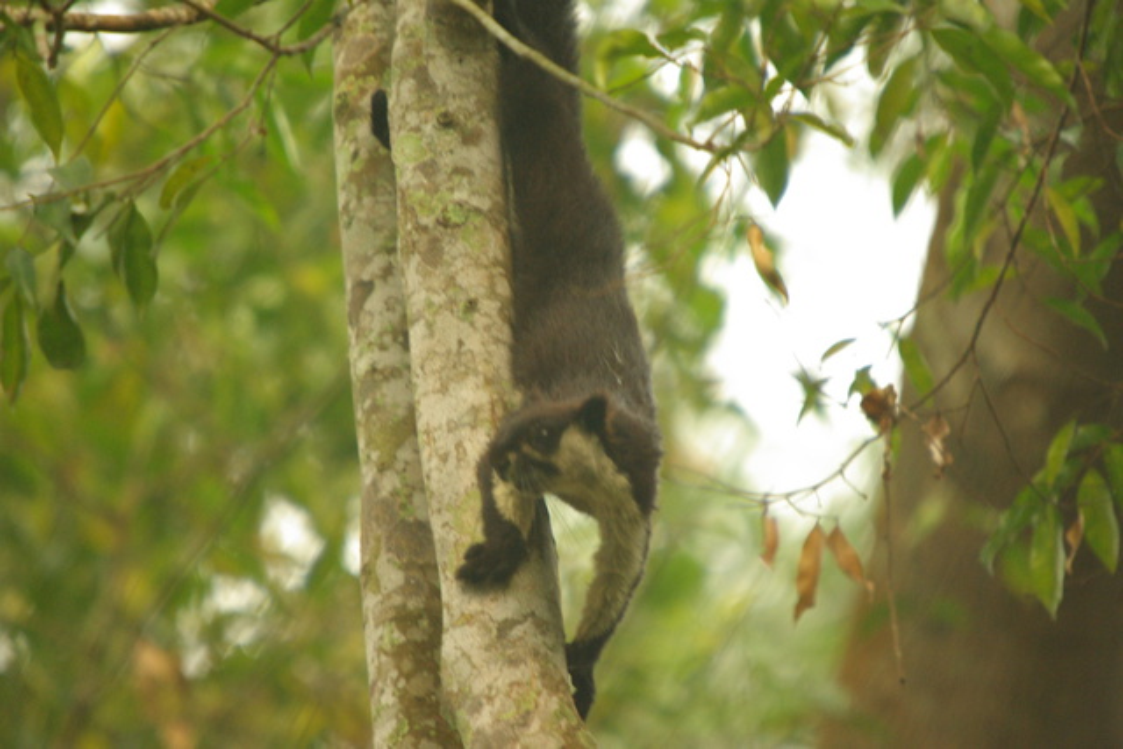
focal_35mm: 750
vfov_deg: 1.8
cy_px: 374
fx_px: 23400
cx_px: 562
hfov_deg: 2.7
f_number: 6.7
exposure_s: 1/180
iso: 800
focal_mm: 500
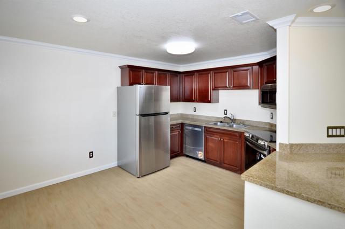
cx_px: 172
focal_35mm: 16
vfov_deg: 71.9
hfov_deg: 95.1
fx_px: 158
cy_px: 114
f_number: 4
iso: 450
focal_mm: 11
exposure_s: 1/60
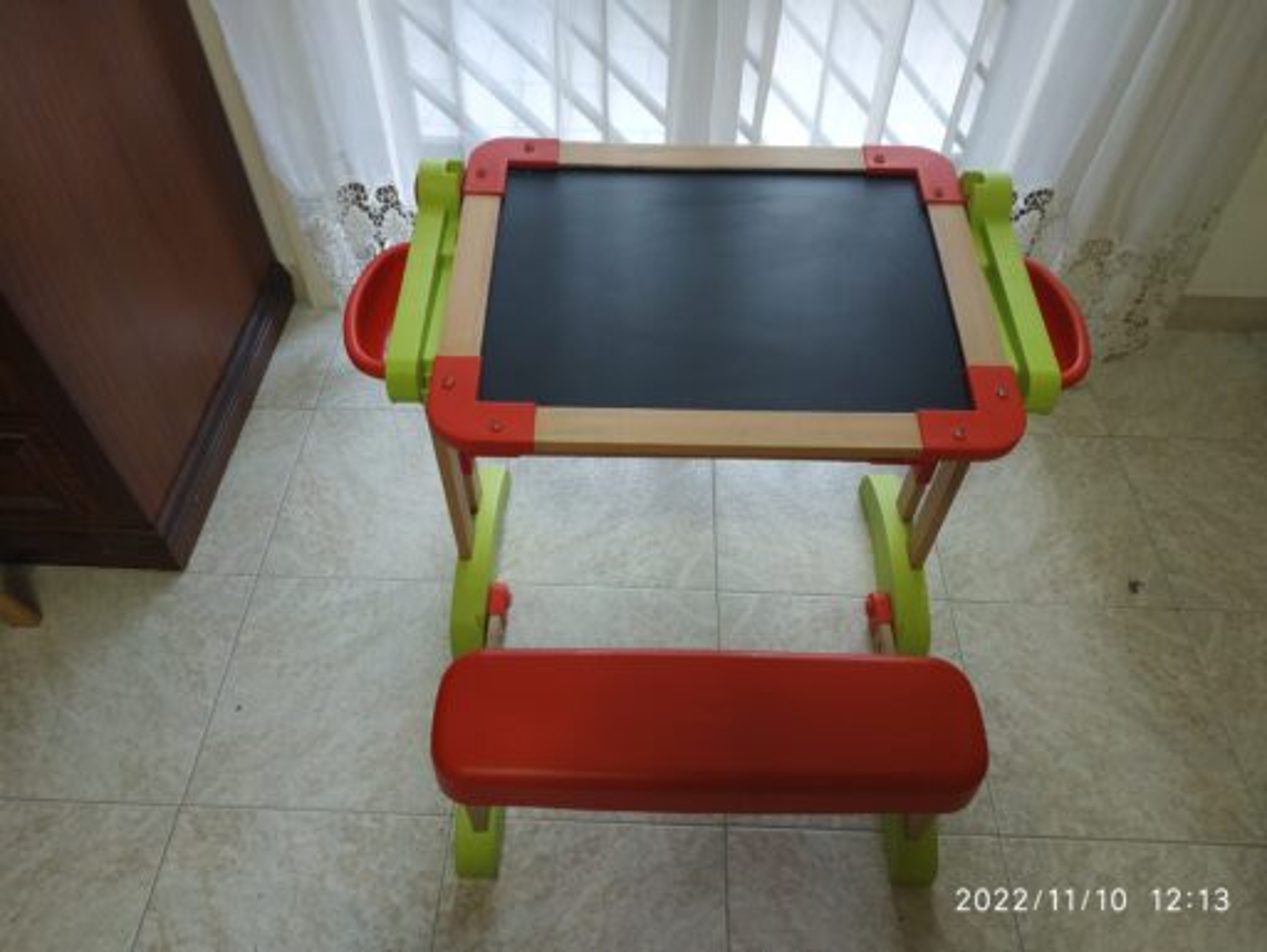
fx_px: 879
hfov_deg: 71.5
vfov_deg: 56.9
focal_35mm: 24
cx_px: 634
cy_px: 476
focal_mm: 3.94
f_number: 1.9
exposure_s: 1/60
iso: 200
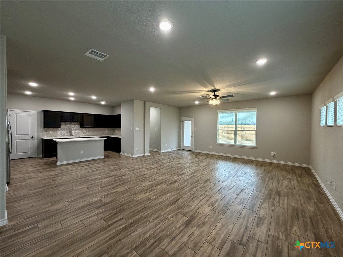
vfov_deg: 85.7
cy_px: 128
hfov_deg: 102.1
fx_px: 139
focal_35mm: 14
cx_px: 172
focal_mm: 2.22
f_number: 2.2
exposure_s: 1/120
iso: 320
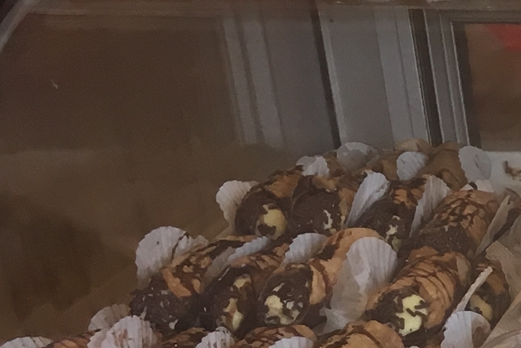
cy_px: 705
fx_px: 1968
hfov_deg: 12.7
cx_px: 1118
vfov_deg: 9.4
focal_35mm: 136
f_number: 2.2
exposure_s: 1/40
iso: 25
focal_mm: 4.15
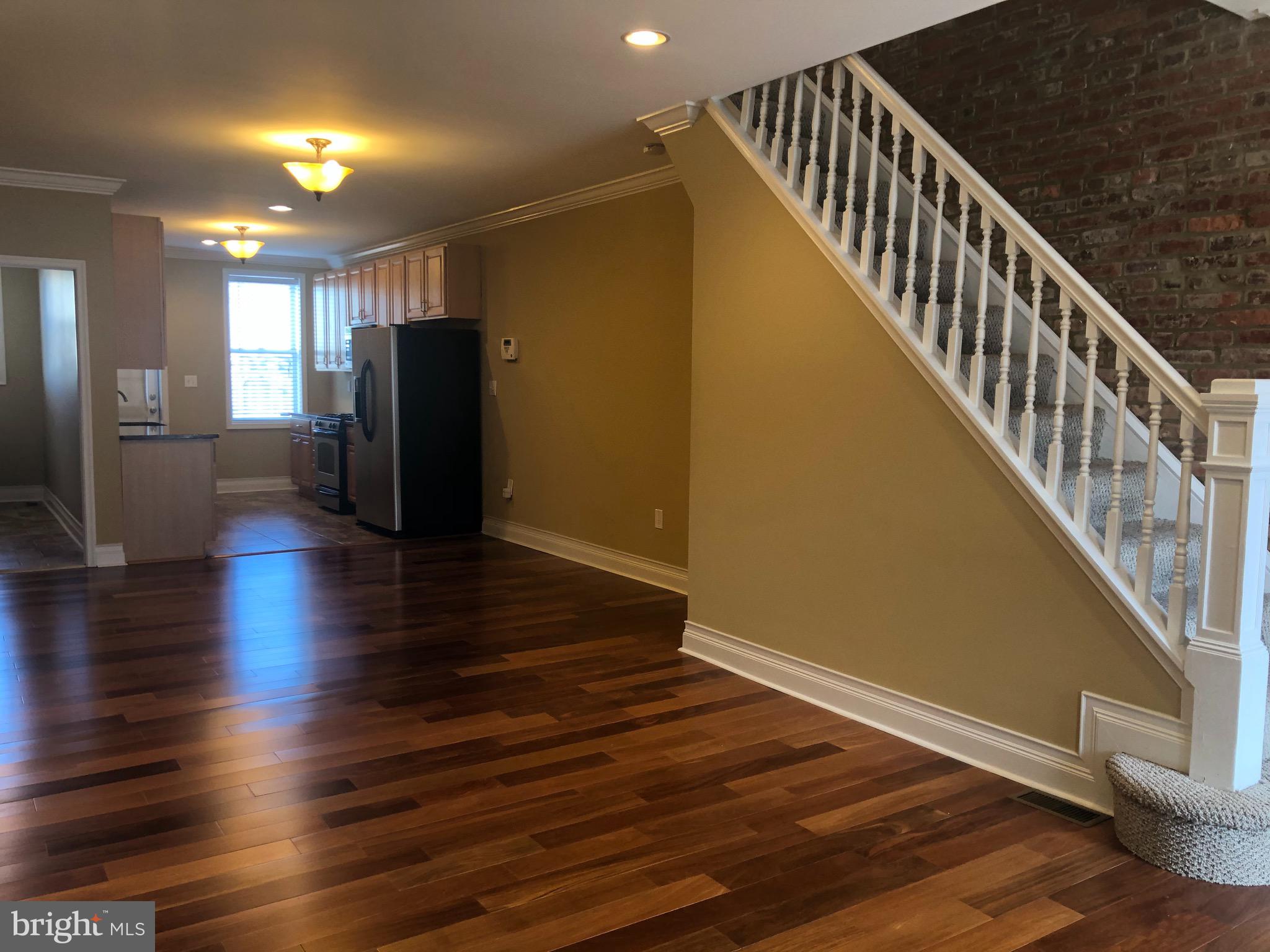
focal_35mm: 28
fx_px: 1027
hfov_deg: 63.4
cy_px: 476
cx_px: 635
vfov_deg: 49.7
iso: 160
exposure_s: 1/60
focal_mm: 4
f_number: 1.8
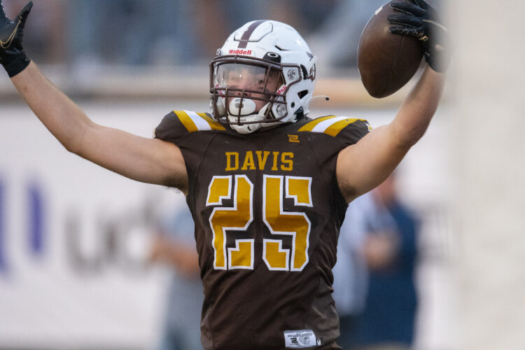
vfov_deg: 2.3
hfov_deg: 3.4
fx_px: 8749
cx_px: 262
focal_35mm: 600
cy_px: 175
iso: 4000
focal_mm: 400
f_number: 2.8
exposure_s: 1/6400
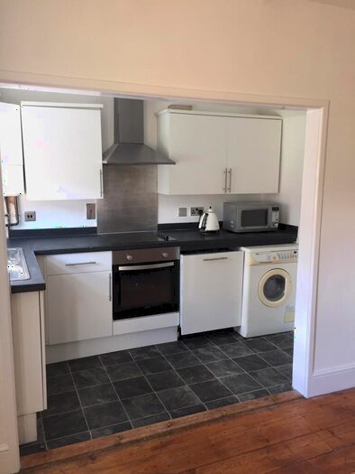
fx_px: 396
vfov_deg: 61.6
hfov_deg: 48.2
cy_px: 237
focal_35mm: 29
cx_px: 178
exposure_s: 1/33
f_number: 2.2
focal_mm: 4.15
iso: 64
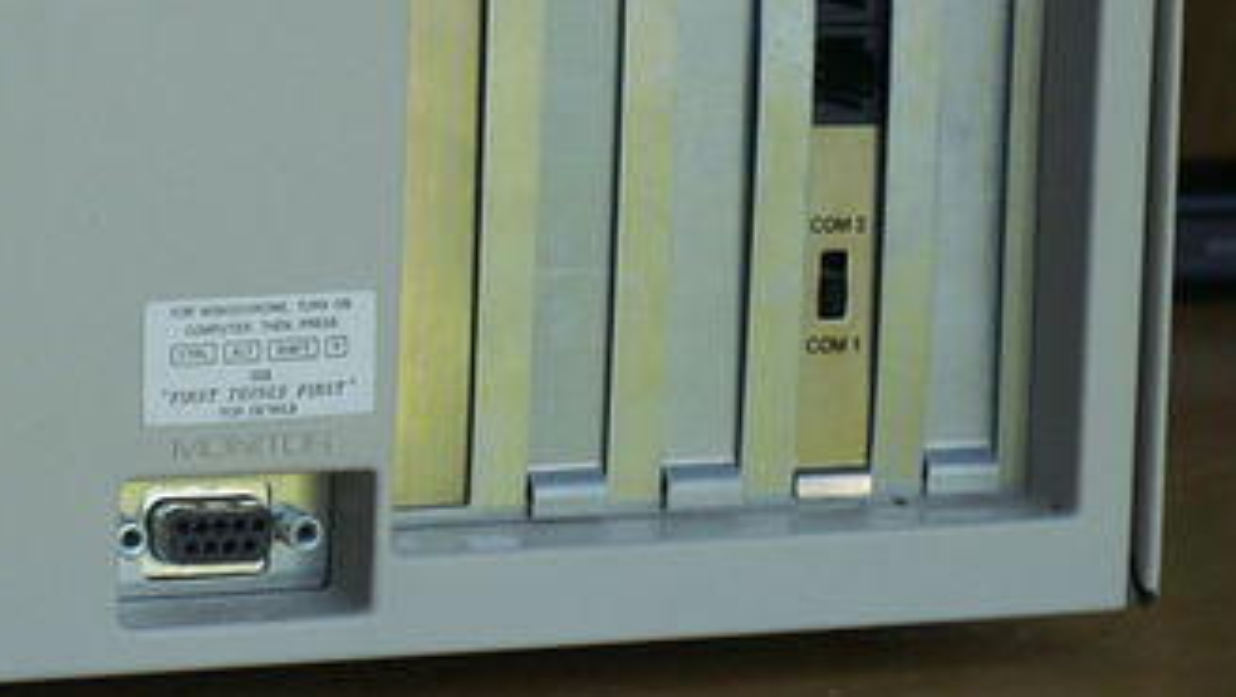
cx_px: 196
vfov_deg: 7.9
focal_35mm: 153
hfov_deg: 13.9
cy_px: 192
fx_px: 5018
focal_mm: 50
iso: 800
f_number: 9
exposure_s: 1/200
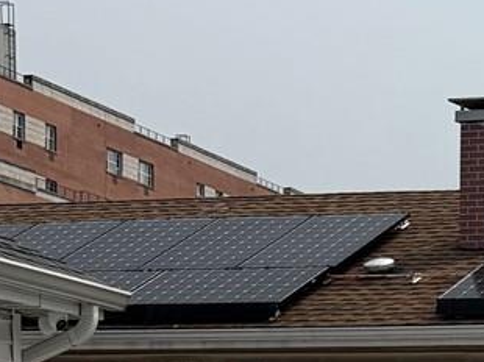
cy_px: 907
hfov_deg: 11.3
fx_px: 2403
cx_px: 568
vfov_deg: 7.9
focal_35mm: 172
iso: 50
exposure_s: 1/6993
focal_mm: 5.96
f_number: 1.6
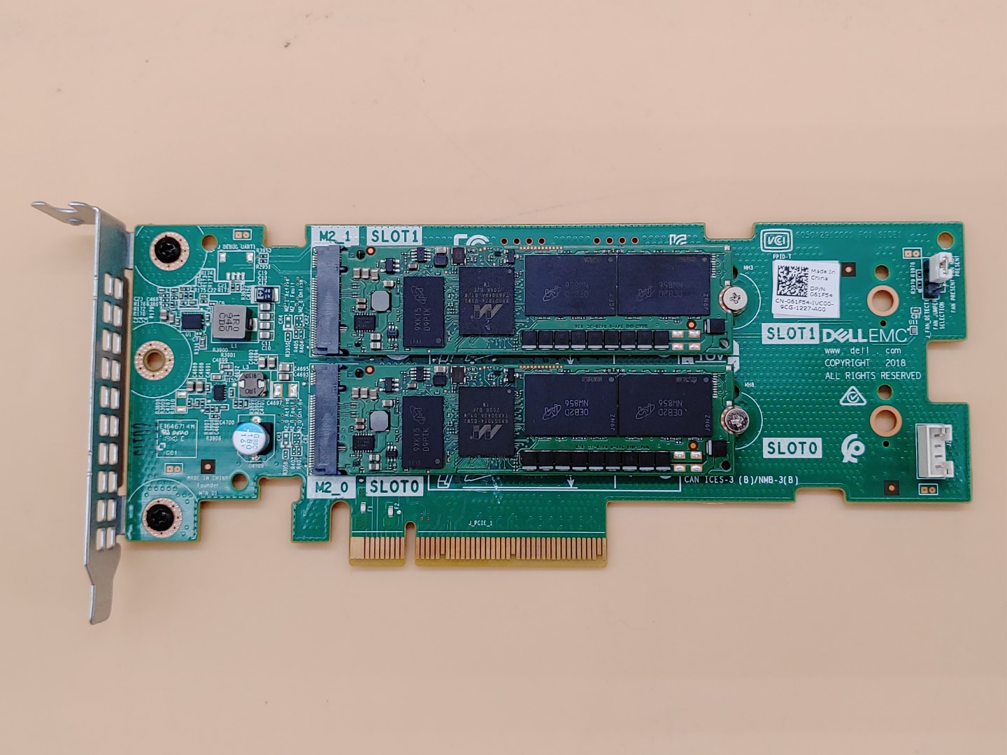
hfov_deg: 47.9
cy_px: 378
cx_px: 504
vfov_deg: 36.8
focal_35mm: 39
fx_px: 1135
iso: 50
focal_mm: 4.36
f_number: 1.8
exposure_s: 1/68
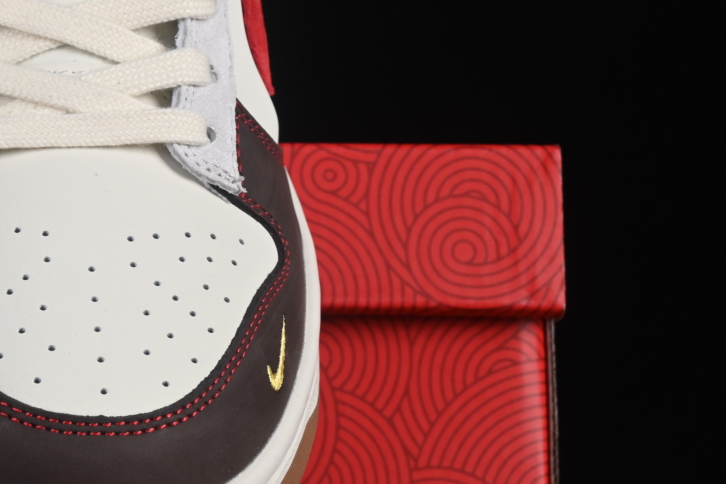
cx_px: -144
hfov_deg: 10.4
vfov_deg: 7.0
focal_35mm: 195
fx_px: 3932
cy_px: 193
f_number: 8
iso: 160
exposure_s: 1/80
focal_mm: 50
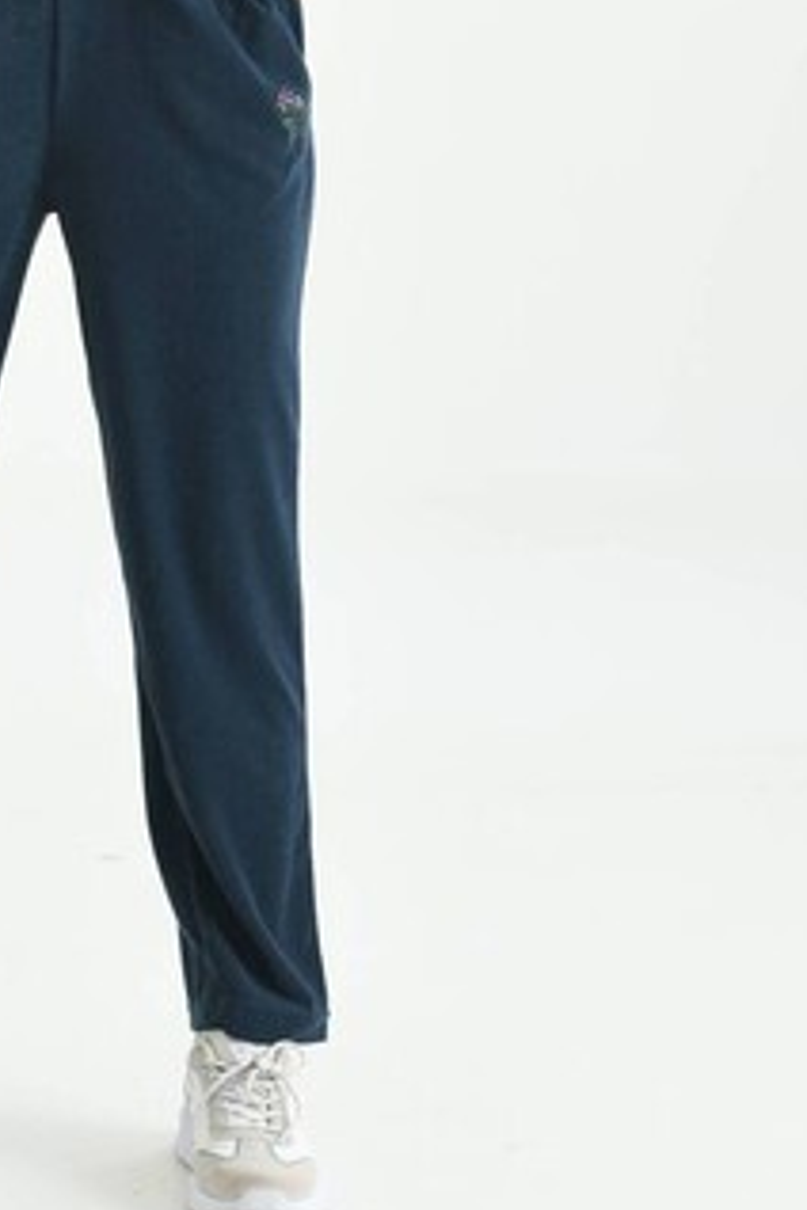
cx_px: -72
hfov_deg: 11.5
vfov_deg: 17.1
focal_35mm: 118
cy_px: 129
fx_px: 3967
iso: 160
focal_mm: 50
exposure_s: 1/125
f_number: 5.6
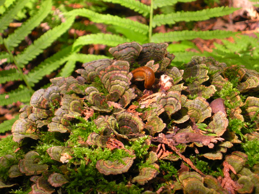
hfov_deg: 19.6
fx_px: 748
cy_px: 97
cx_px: 130
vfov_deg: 14.8
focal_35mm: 100
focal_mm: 17.4
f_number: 5
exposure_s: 1/116
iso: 188
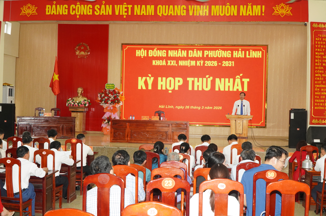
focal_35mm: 36
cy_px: 108
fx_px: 326
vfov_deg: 36.8
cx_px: 163
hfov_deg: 53.2
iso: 2000
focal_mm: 24
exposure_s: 1/60
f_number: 8
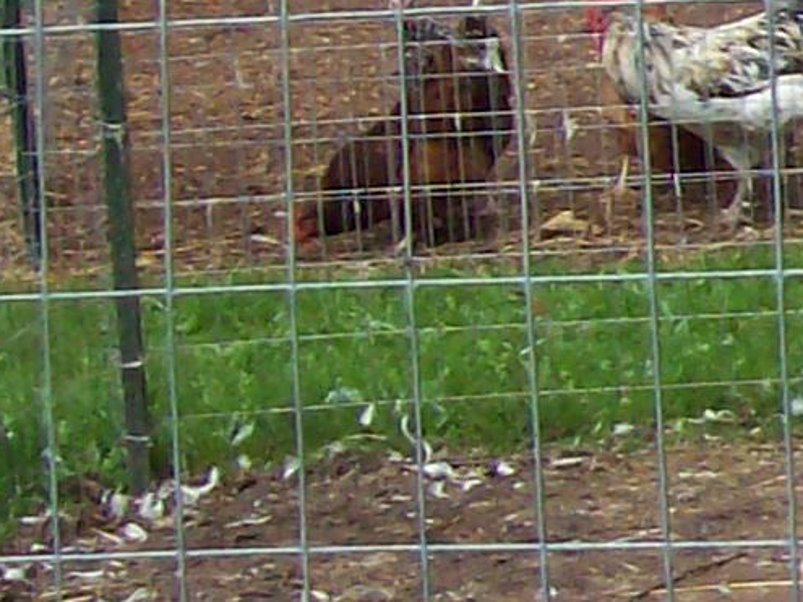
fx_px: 4801
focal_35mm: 207
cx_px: 2029
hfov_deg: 8.6
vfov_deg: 7.2
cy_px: 52
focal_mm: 6
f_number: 2.7
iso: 80
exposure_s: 1/310
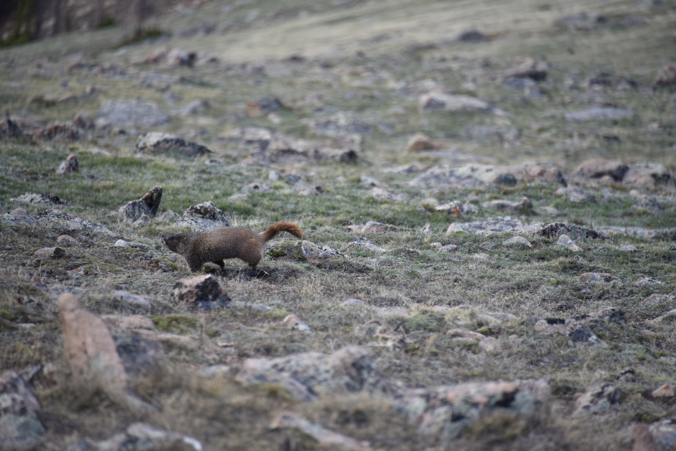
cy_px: 226
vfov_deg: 4.6
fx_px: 5634
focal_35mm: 300
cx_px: 338
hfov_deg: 6.9
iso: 500
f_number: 5.6
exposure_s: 1/640
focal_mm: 300
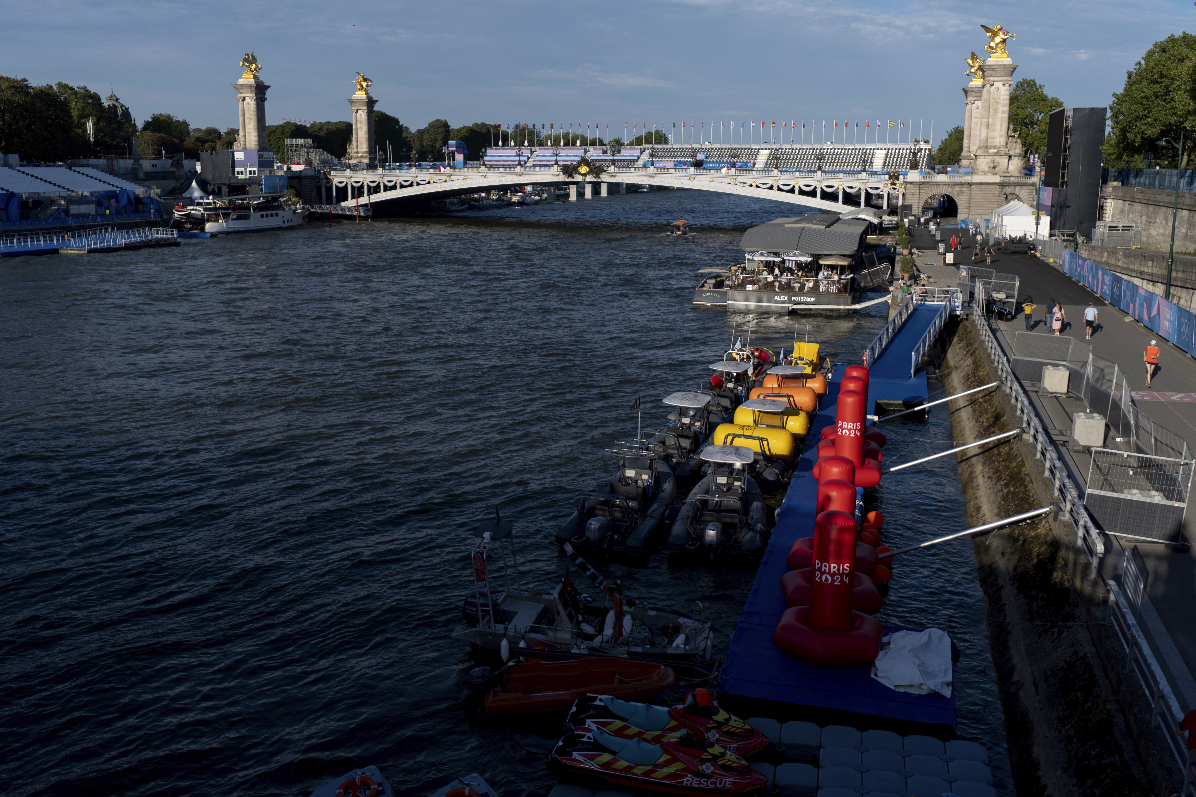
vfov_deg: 37.8
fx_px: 1163
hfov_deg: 54.4
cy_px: 398
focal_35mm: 35
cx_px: 598
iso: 125
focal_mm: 35
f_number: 1.4
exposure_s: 1/12800
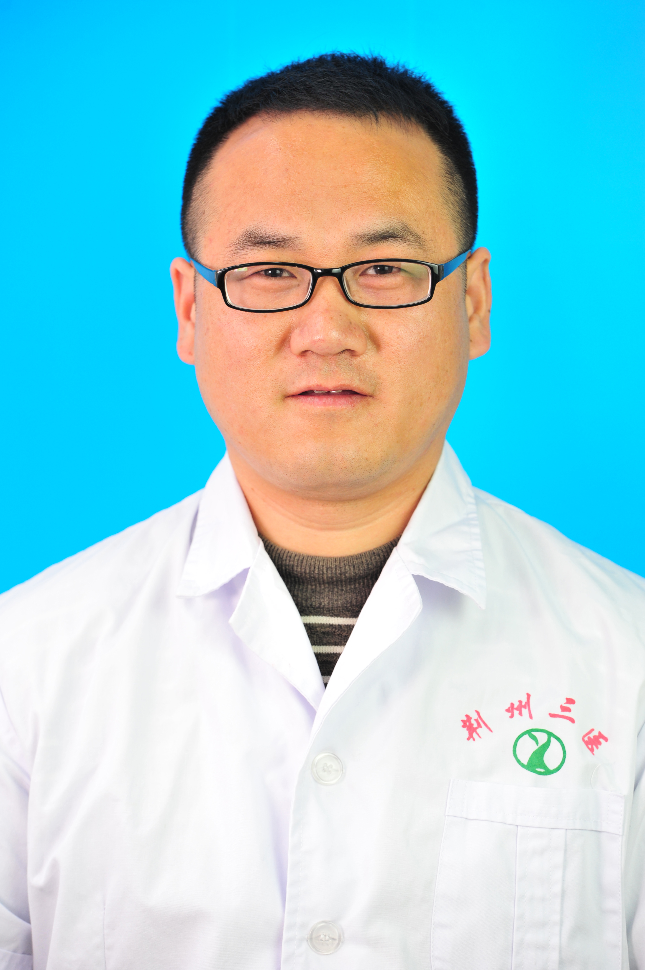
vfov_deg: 11.8
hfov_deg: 7.8
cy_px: 485
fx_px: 4709
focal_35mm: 175
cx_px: 322
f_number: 4.5
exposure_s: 1/60
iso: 800
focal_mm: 175
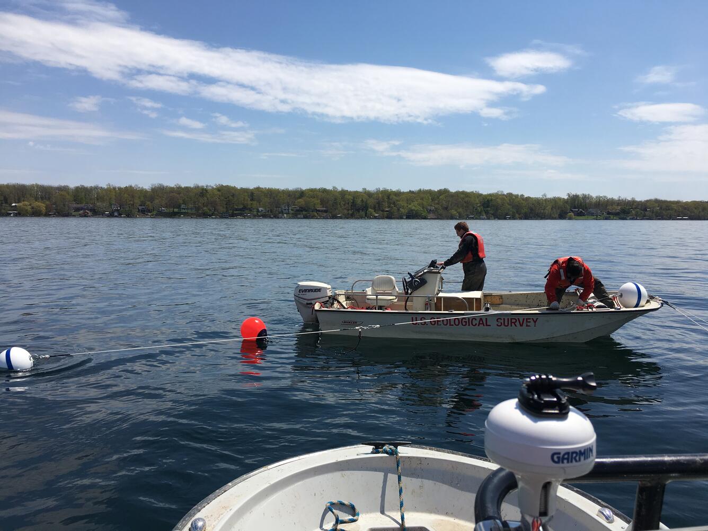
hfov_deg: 61.7
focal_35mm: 29
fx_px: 593
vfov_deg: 48.2
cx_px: 354
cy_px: 266
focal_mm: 4.15
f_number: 2.2
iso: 25
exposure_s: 1/2564
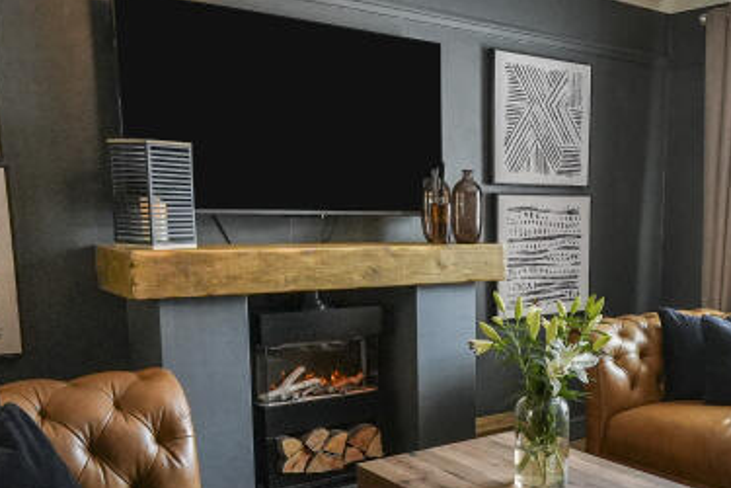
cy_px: 354
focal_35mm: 41
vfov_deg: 32.1
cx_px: 581
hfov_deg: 45.1
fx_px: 832
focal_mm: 10
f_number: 4
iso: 2500
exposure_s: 1/160
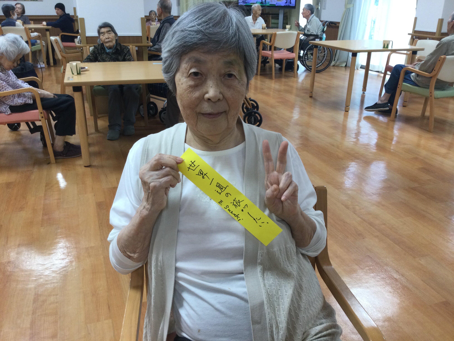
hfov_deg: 58.4
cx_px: 227
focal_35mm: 31
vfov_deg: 45.4
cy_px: 170
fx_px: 407
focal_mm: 3.3
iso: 50
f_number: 2.4
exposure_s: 1/30
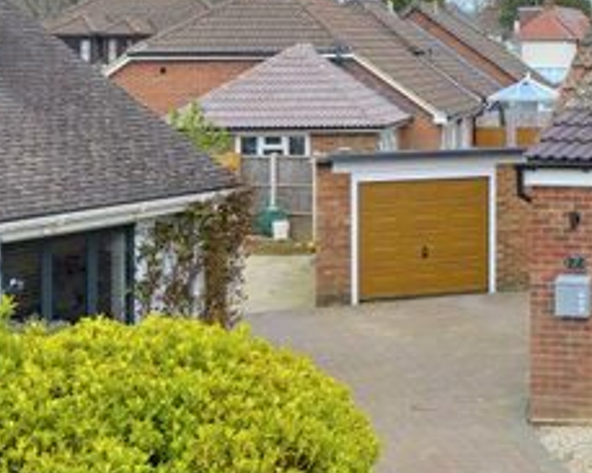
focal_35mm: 69
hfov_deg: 22.9
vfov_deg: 22.1
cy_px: 154
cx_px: 866
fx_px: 1208
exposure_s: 1/320
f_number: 7.1
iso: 400
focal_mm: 24
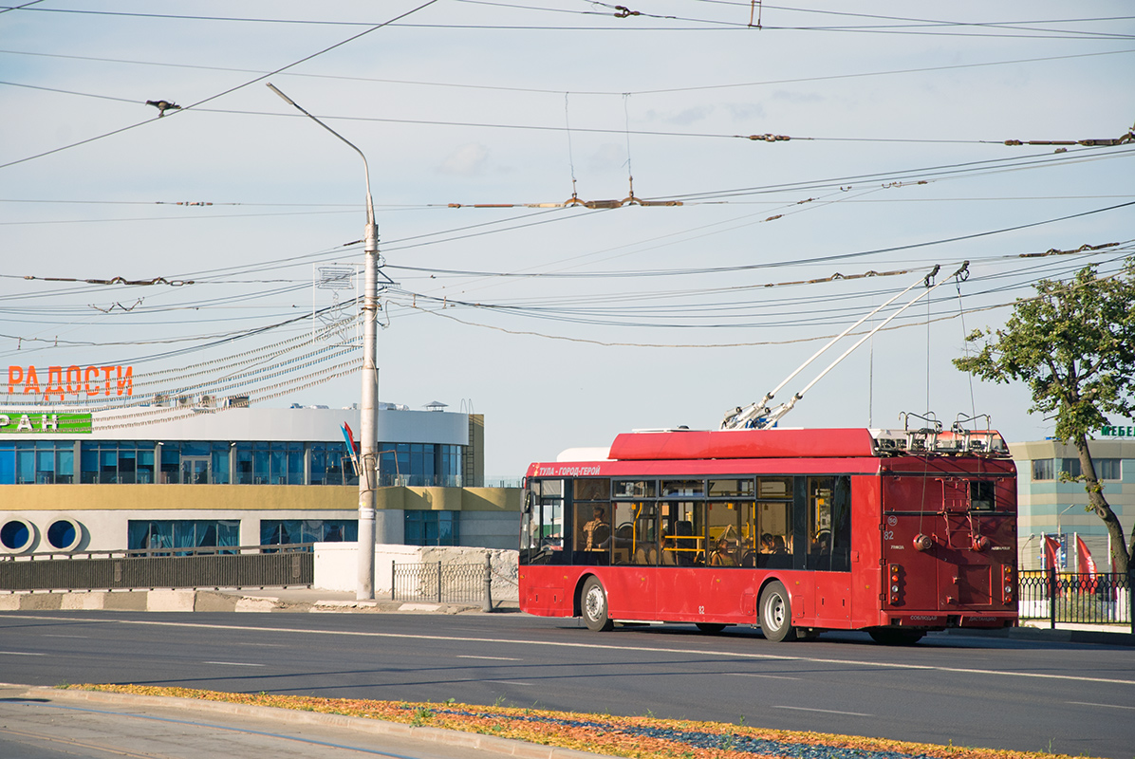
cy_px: 380
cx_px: 568
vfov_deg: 8.7
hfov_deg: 13.0
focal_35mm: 158
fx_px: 4970
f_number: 6.3
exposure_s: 1/400
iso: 100
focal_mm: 105
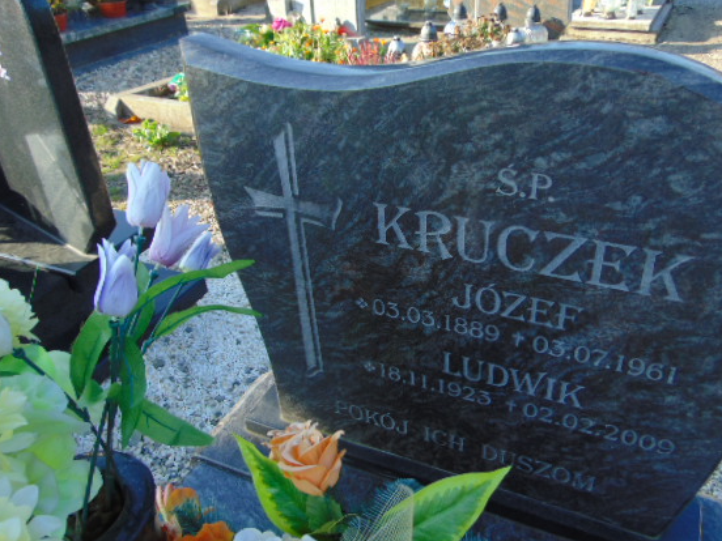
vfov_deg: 48.2
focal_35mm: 29
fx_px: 605
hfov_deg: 61.6
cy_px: 291
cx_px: 390
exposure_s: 1/250
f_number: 3
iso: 80
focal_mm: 4.5
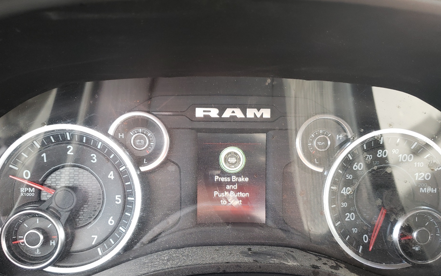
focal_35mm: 30
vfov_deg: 41.5
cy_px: 177
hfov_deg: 62.9
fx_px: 361
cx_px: 221
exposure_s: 1/60.2
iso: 74
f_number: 1.5
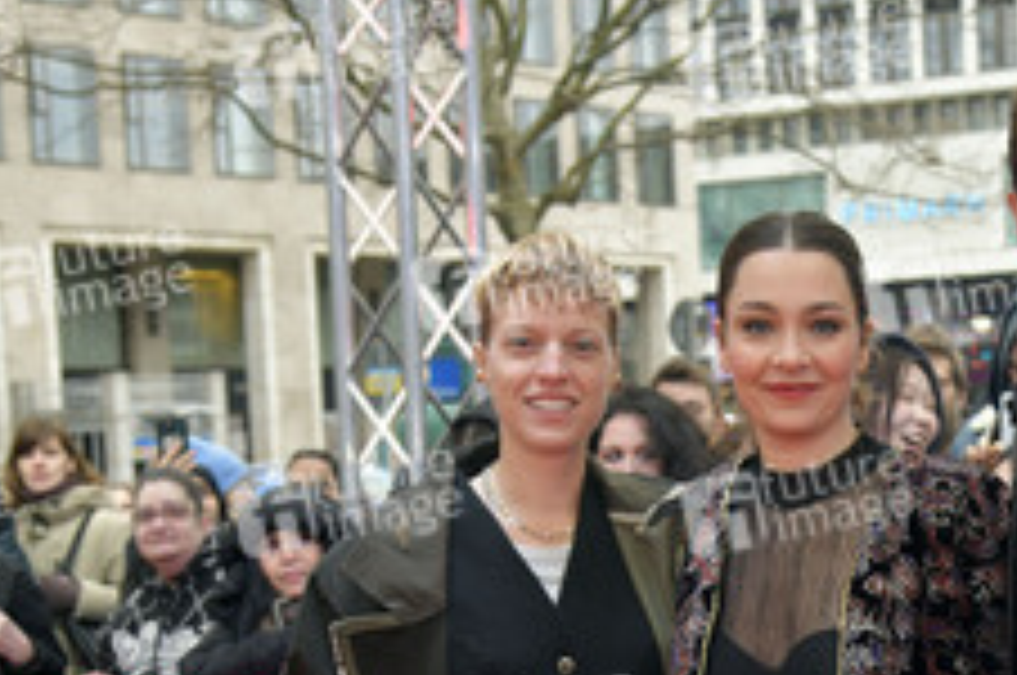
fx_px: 2595
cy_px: 616
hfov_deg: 21.8
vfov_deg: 14.7
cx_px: 857
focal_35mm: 92
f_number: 5.6
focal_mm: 46
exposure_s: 1/200
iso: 1250
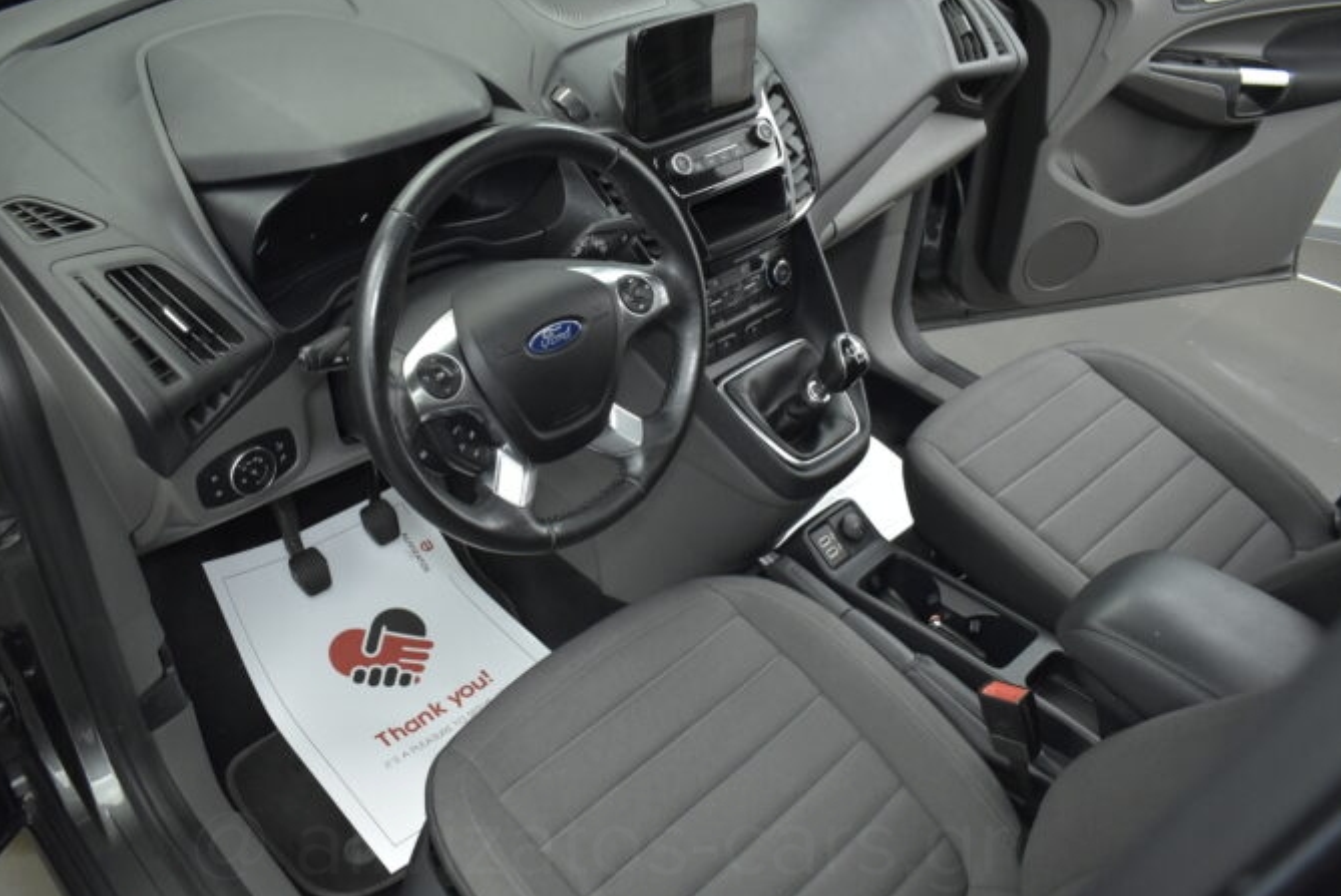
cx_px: 599
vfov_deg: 42.3
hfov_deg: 60.1
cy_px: 406
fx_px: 1155
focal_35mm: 31
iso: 1600
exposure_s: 1/60
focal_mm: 18
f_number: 3.5
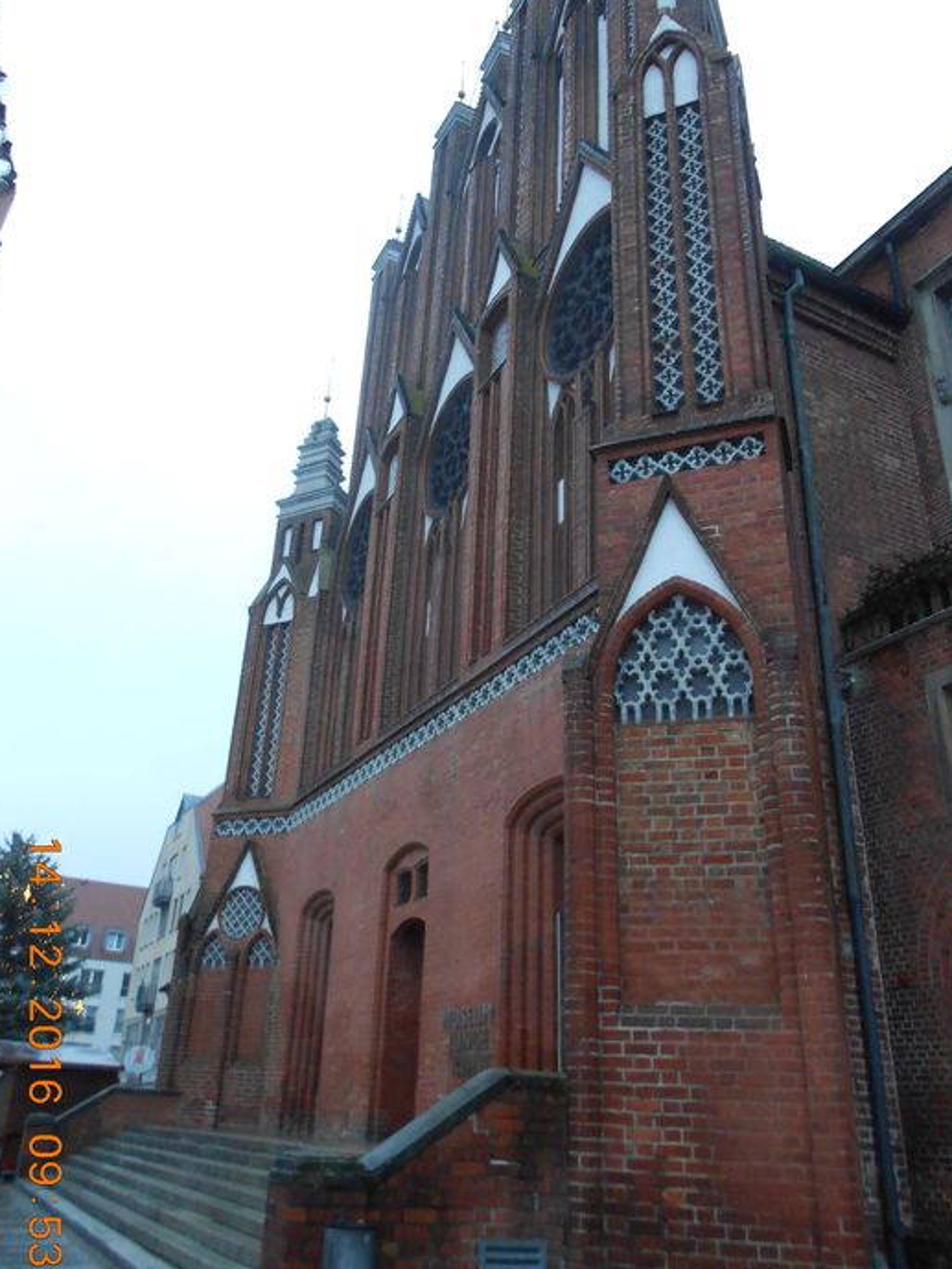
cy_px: 641
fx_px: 1026
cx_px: 456
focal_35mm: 28
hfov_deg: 49.7
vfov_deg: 63.4
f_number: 3.2
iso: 250
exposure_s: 1/30
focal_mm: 4.6
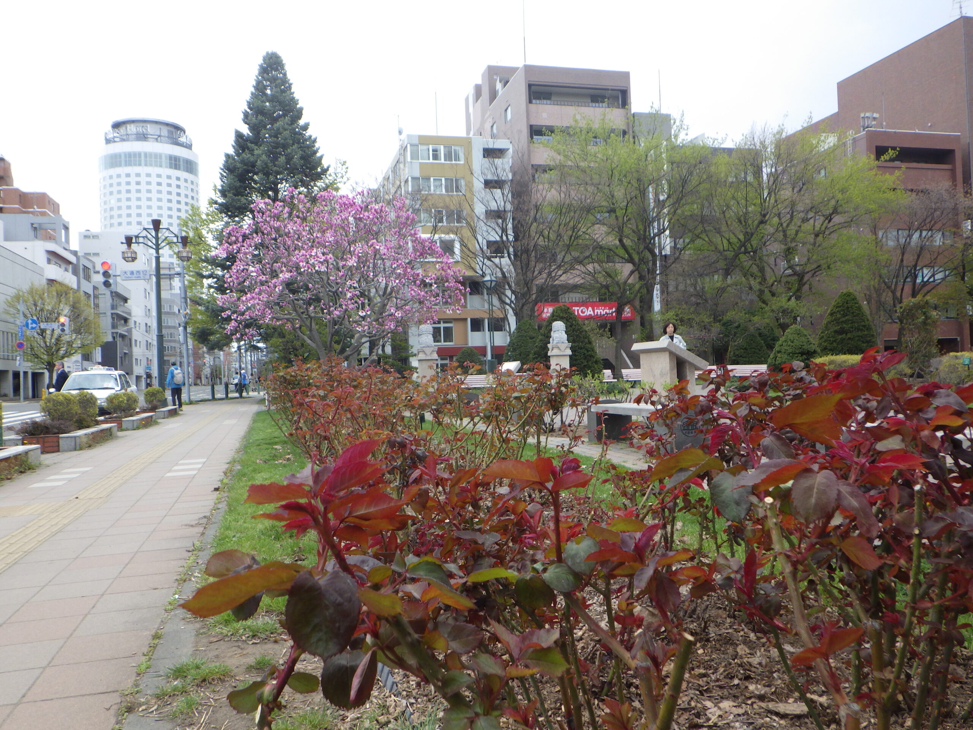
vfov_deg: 49.7
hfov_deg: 63.4
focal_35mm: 28
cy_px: 365
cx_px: 486
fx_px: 787
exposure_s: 1/320
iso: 125
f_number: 4.2
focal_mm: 5
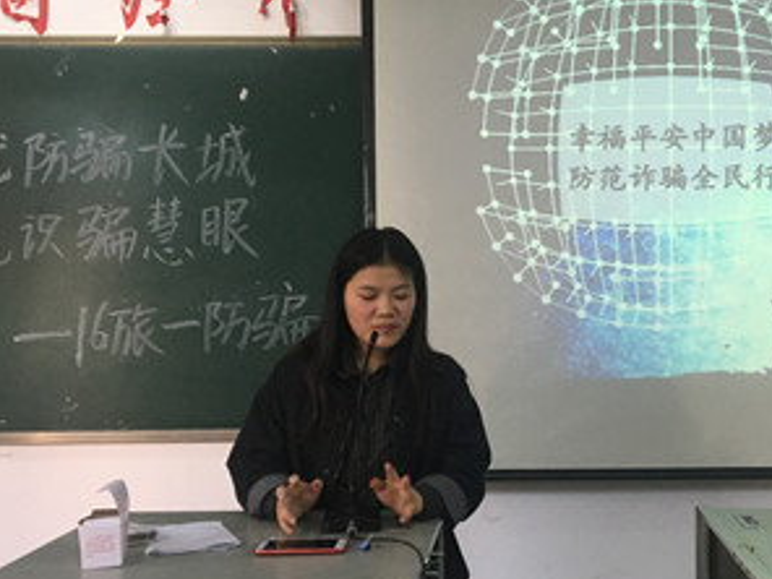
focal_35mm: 49
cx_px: 522
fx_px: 1093
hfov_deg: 38.4
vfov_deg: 29.6
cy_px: 252
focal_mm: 4.15
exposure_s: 1/33
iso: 125
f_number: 2.2
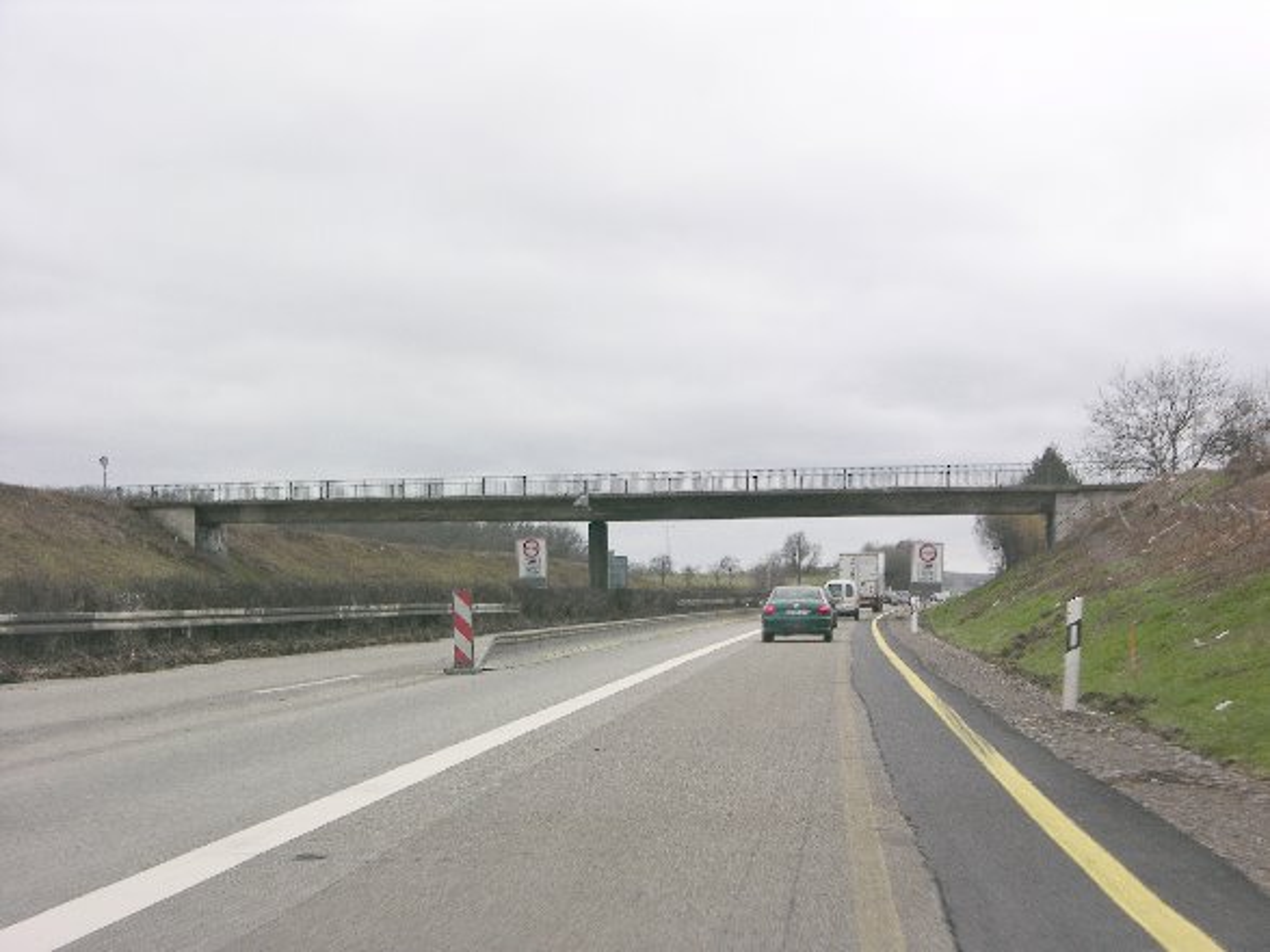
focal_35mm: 70
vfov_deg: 21.0
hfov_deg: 27.8
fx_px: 2568
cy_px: 476
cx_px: 635
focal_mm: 17.8
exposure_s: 1/98.1
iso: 50
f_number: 4.7
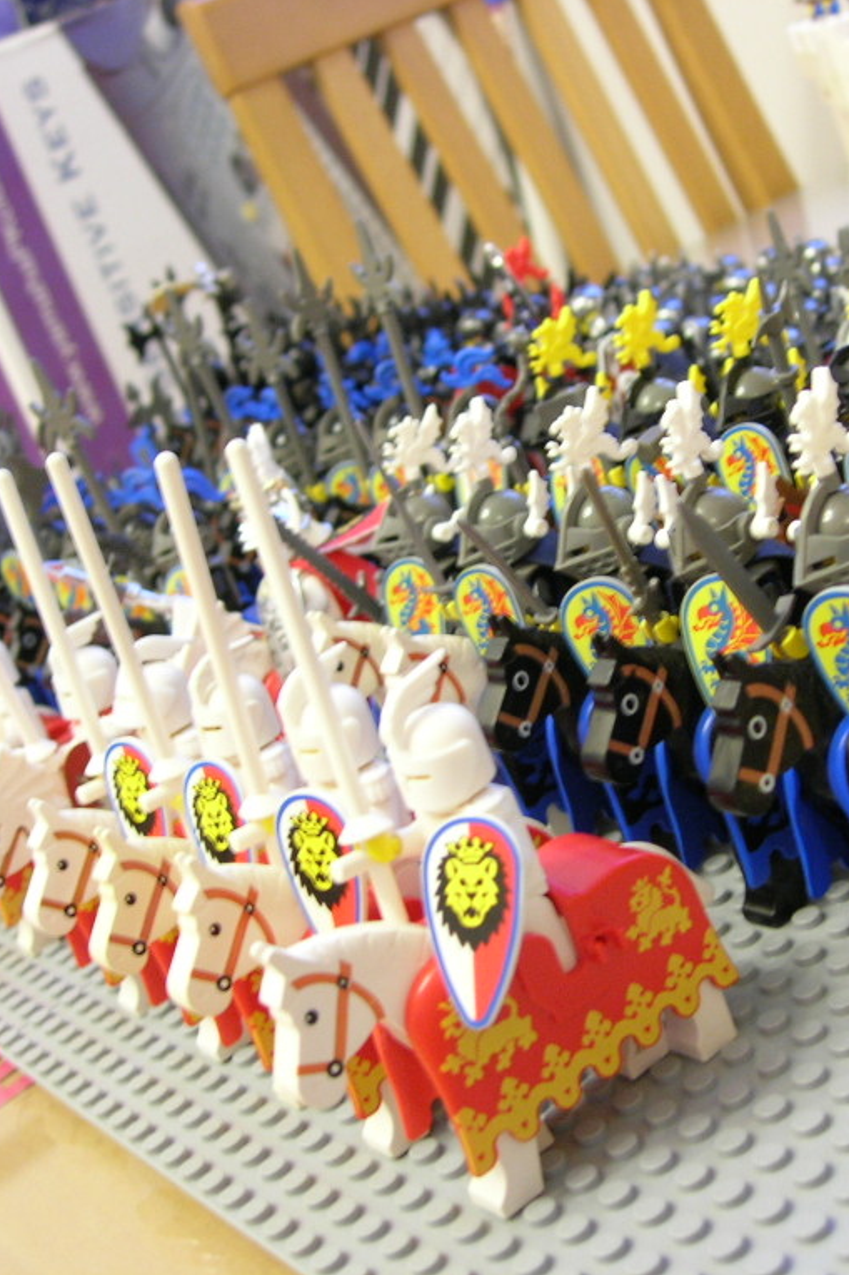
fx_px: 1876
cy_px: 636
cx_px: 555
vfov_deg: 37.5
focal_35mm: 53
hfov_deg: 25.4
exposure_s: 1/3.9
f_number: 2.8
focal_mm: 7.8
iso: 101
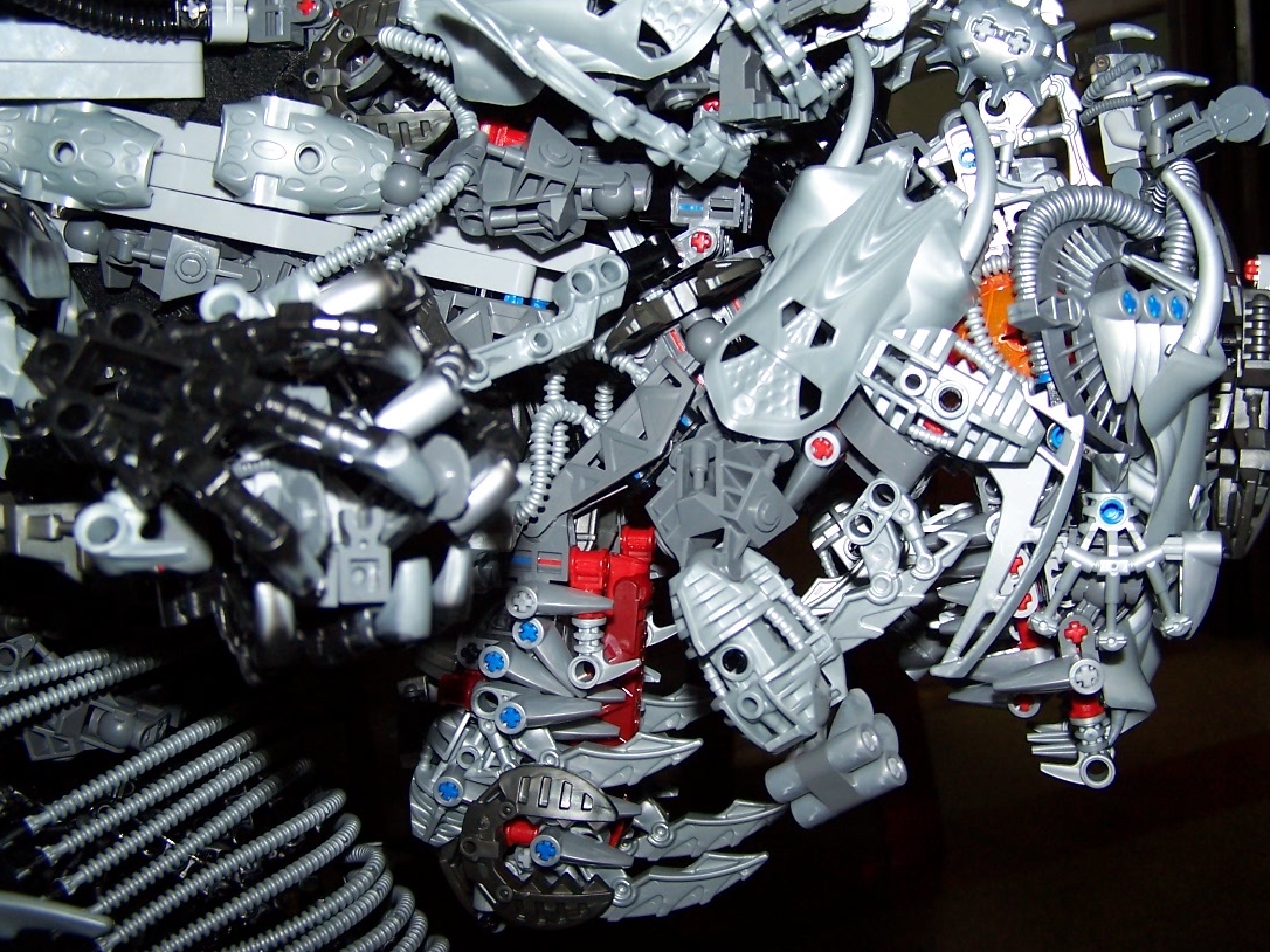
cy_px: 462
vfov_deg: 34.3
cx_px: 690
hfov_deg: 44.8
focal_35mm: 42
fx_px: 1541
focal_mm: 6.3
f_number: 2.8
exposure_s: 1/60
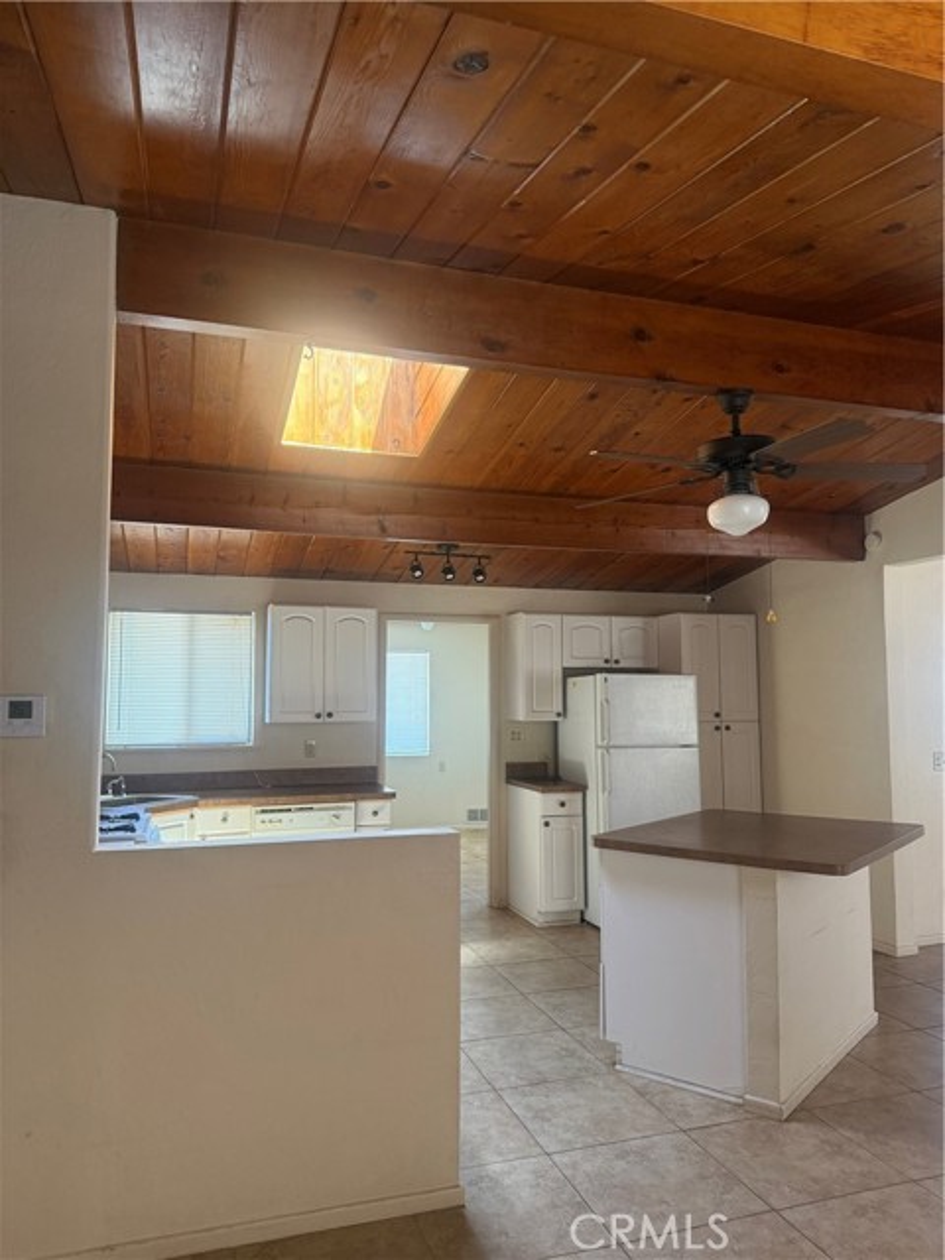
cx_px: 472
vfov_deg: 71.6
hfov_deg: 56.8
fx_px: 874
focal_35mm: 24
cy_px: 630
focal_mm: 6.76
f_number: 1.78
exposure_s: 1/60
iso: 250
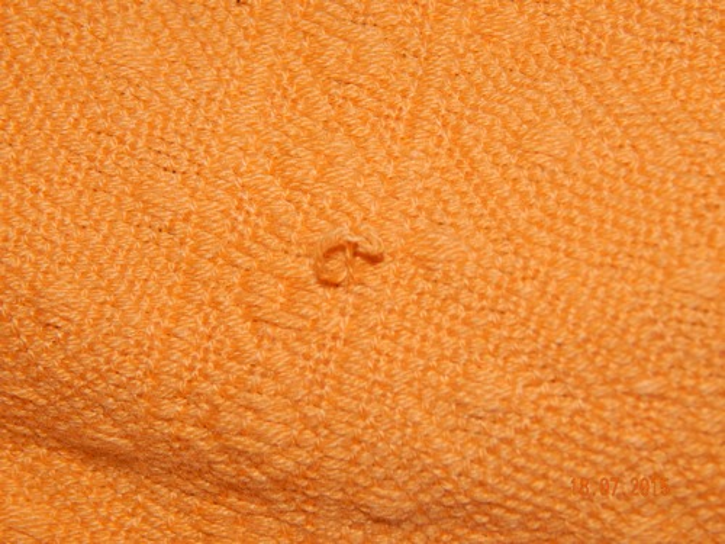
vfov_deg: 11.2
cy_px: 272
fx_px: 2765
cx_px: 362
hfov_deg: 14.9
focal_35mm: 132
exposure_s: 1/30
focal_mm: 23.4
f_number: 9.6
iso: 200
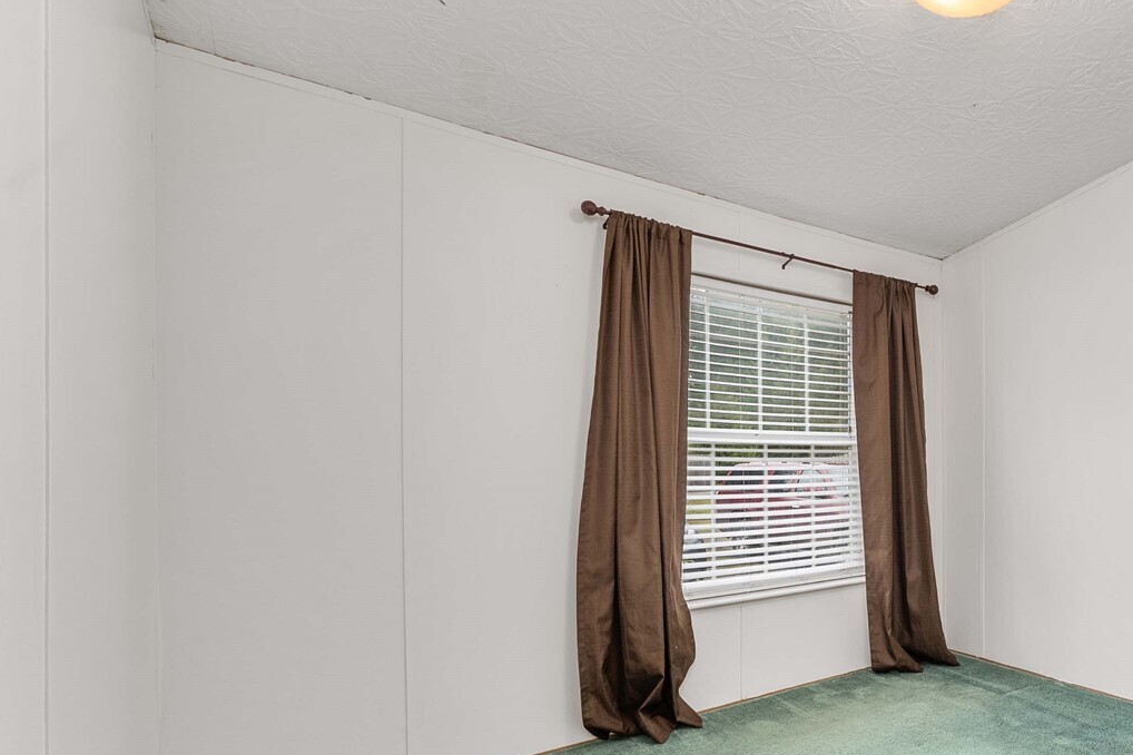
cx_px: 937
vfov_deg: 60.7
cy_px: 491
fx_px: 629
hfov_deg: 73.4
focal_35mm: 20
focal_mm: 12
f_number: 7.1
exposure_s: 1/8
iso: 1000
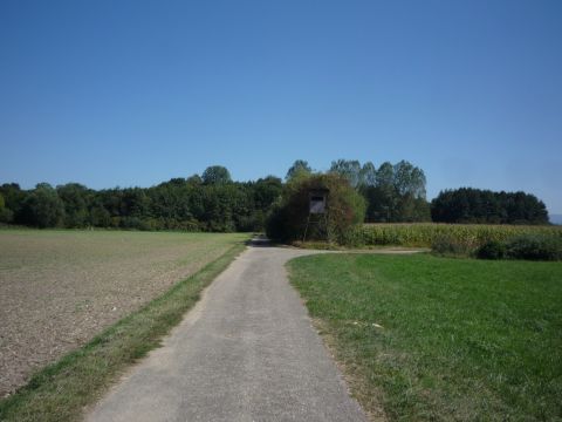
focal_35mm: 32
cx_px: 281
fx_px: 520
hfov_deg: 56.8
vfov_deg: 44.2
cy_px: 211
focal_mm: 5.2
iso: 100
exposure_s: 1/500
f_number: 5.6
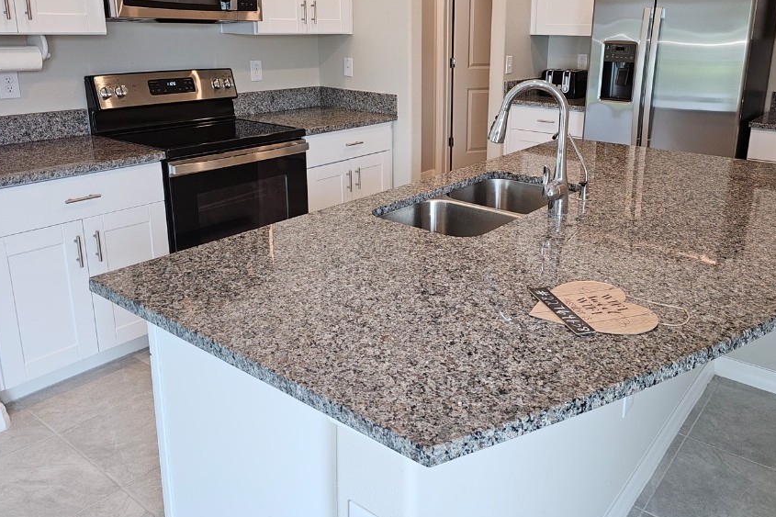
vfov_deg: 44.5
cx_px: 443
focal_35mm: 29
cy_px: 185
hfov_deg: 63.4
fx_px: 625
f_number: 1.7
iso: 80
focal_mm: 6.3
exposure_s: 1/60
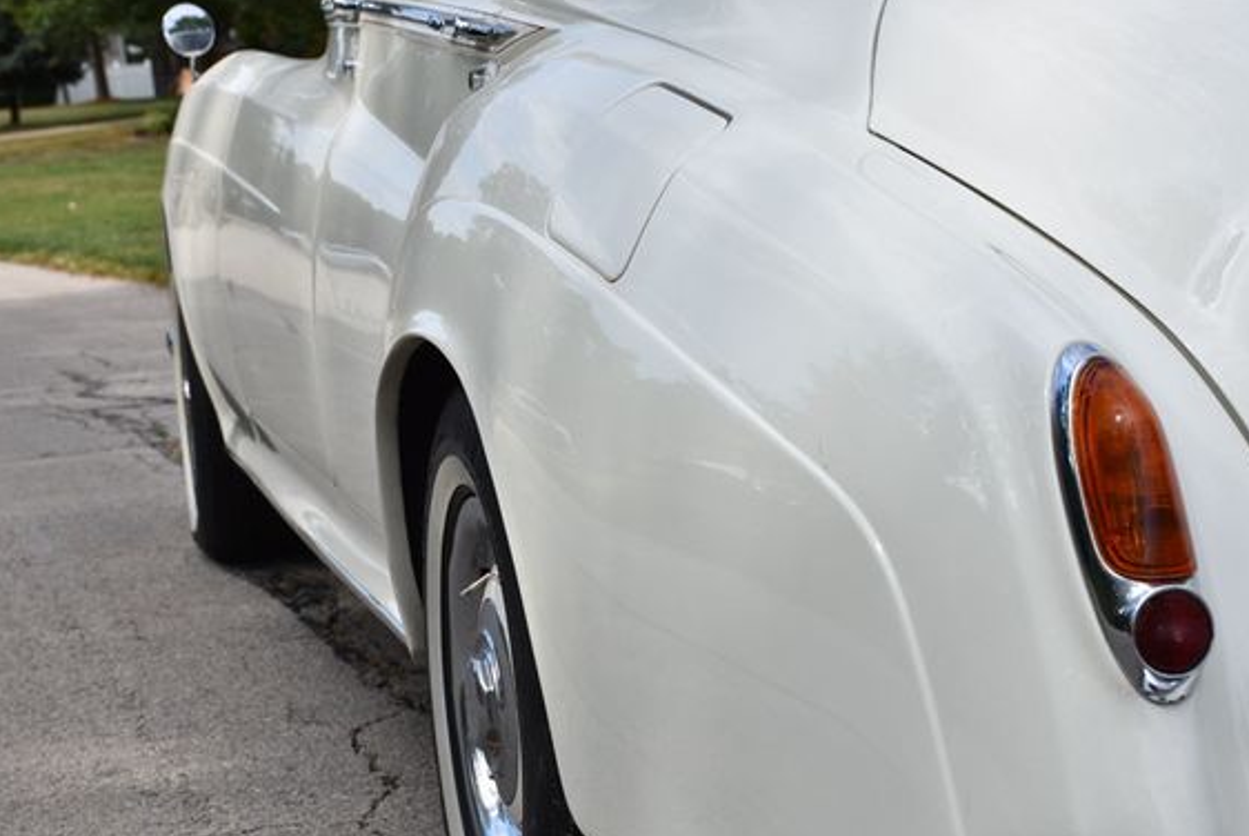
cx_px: 582
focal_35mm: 82
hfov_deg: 24.7
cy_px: 465
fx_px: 2848
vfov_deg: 16.7
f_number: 8
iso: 160
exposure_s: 1/500
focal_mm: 48
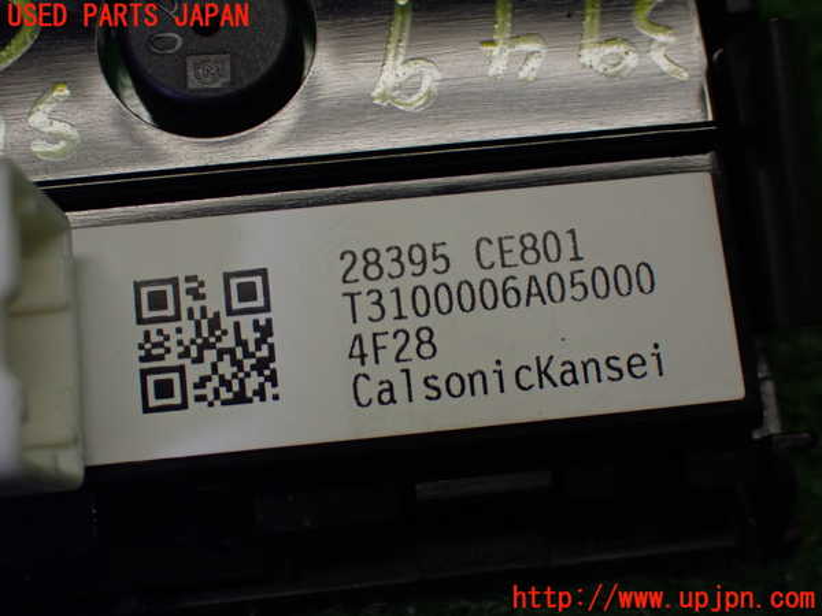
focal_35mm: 54
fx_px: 1282
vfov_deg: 27.0
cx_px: 411
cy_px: 308
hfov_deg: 35.5
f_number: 3.3
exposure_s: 1/200
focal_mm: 9.65
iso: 500
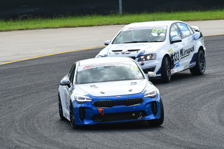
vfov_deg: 2.7
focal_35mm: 512
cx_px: 112
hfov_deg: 4.0
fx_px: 3185
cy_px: 75
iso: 800
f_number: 10
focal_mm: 340
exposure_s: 1/640
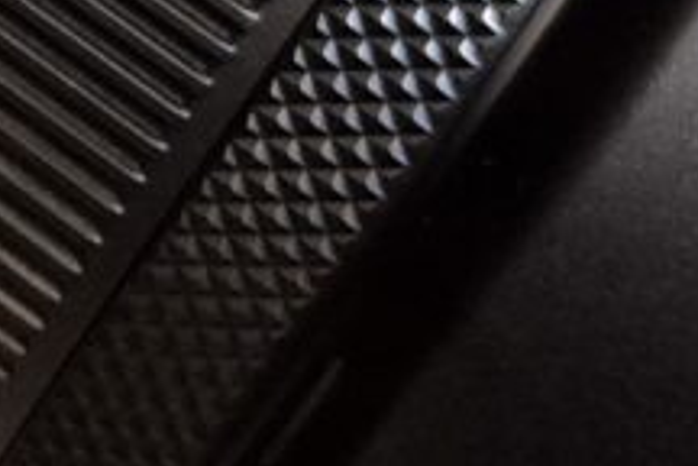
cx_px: -259
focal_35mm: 133
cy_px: -346
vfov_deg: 9.8
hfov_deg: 14.6
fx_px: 2579
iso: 1600
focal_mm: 5.4
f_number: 1.8
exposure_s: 1/50
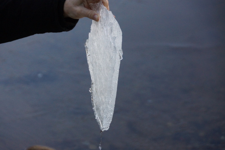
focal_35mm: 150
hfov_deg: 13.7
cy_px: 75
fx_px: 937
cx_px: 112
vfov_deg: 9.1
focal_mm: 100
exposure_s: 1/160
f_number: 5.6
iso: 1250
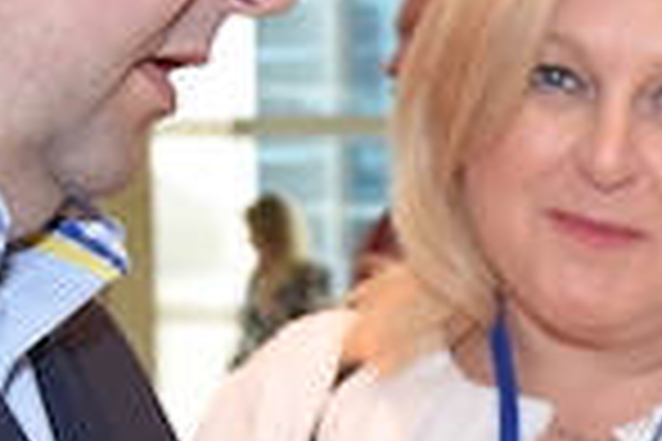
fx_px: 3457
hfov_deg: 10.6
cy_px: 531
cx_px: 937
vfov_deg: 7.2
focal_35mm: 188
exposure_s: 1/40
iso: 500
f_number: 5
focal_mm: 22
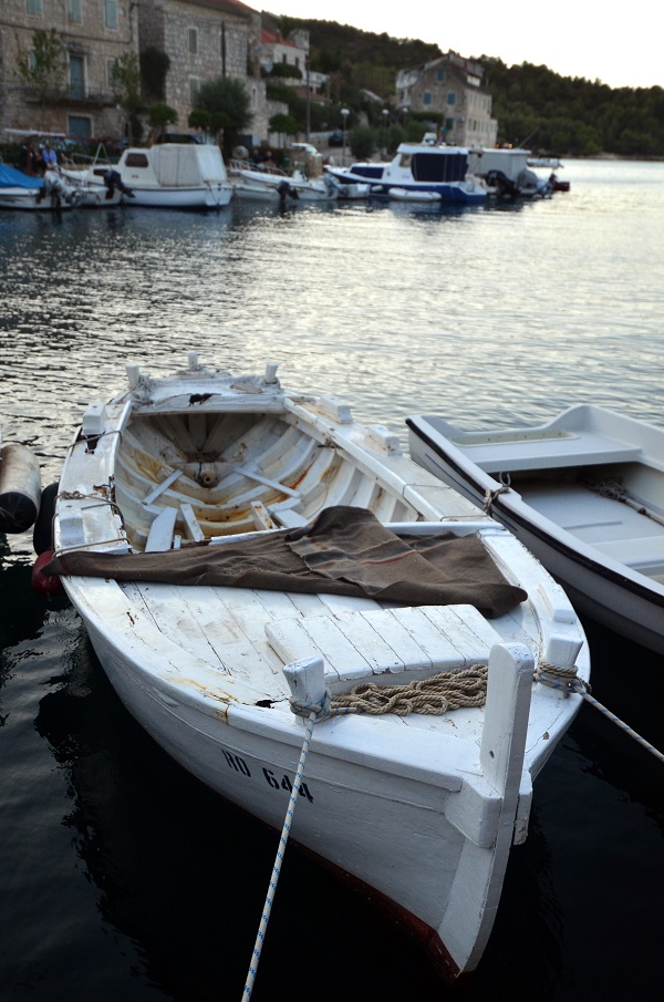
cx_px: 332
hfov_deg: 36.7
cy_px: 501
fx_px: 1000
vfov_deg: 53.2
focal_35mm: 36
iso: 640
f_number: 4
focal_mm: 24
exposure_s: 1/1250
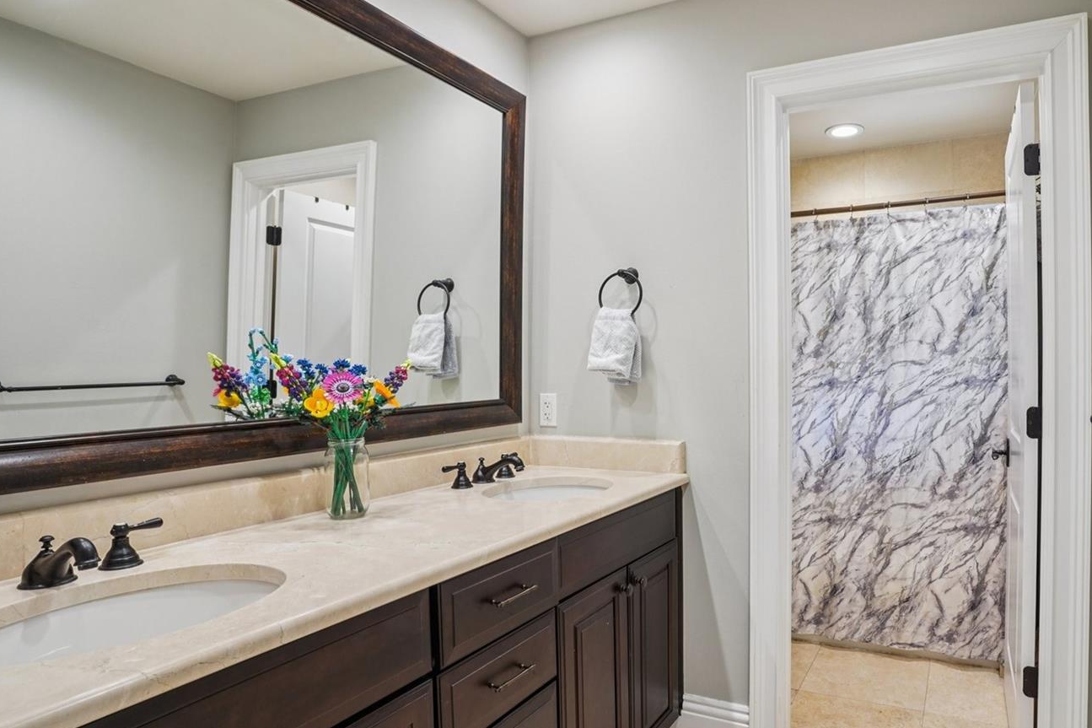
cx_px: 663
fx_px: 637
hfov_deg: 80.1
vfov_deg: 59.5
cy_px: 367
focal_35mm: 21
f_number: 8
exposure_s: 1/25
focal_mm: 17
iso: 400
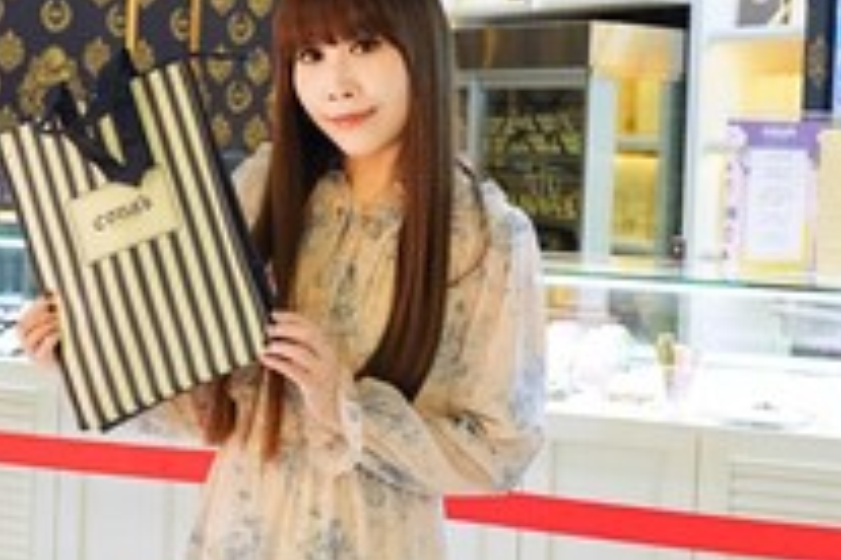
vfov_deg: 16.6
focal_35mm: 82
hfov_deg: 24.8
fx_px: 1915
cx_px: 463
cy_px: 138
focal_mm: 20
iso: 1000
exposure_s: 1/30
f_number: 3.5
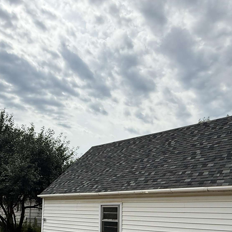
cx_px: 51
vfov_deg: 45.3
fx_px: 258
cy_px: 195
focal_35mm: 34
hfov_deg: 46.3
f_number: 2.2
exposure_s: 1/2976
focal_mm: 2.22
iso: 50
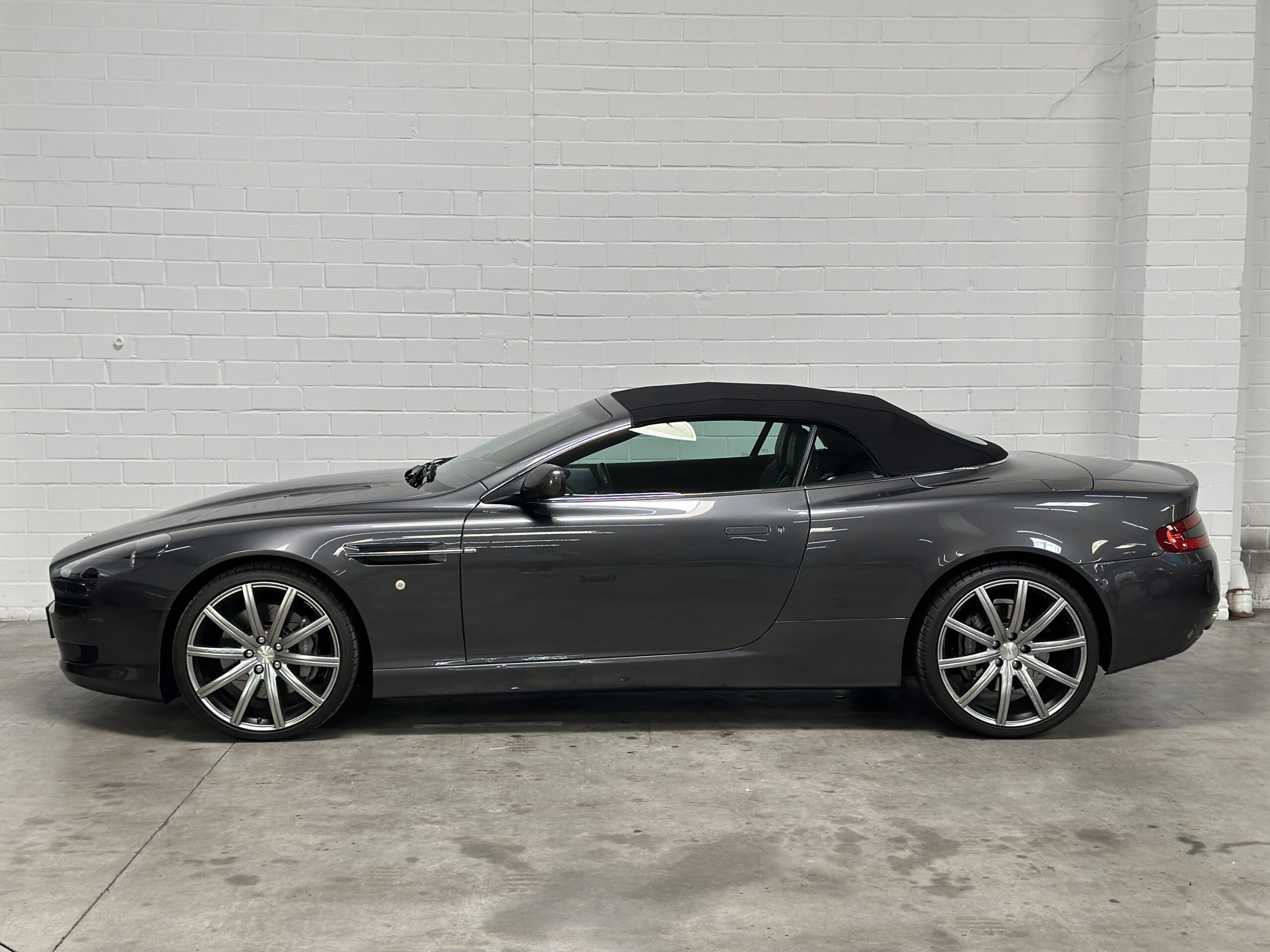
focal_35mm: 48
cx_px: 635
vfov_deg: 30.3
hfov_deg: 39.7
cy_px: 476
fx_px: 1761
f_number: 1.78
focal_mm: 6.86
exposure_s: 1/100
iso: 160
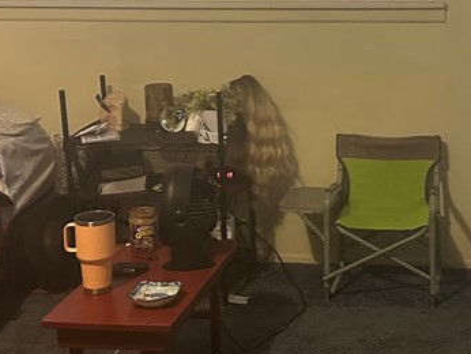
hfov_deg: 27.0
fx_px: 967
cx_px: 363
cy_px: 86
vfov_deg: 20.6
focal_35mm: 71
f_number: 1.78
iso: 640
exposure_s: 1/40
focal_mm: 6.86
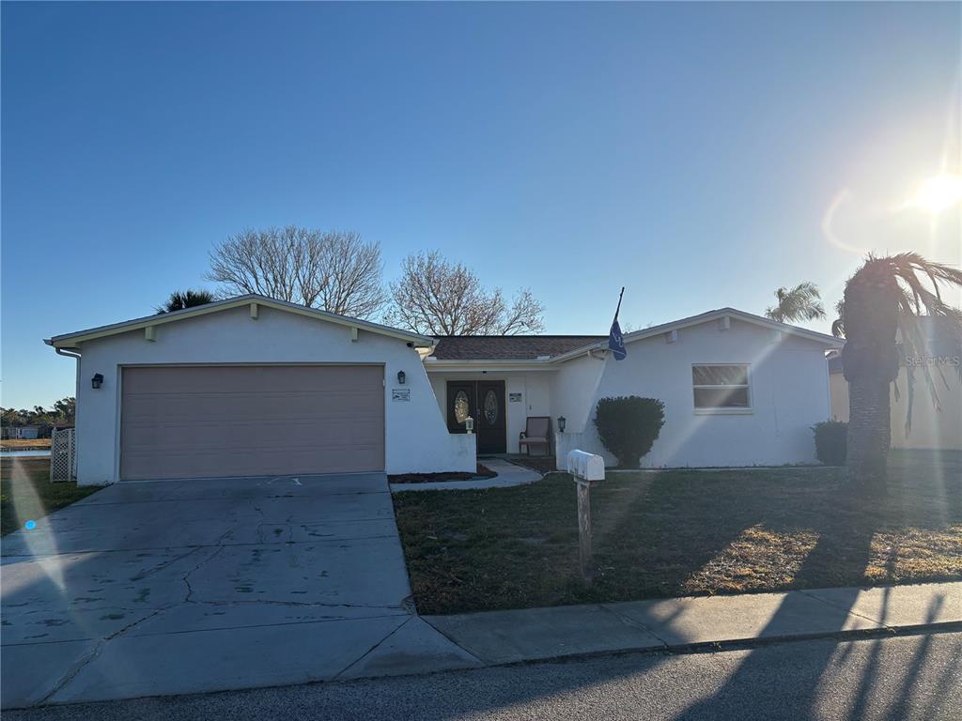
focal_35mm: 26
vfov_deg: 53.1
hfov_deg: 67.3
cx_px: 481
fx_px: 723
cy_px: 360
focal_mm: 5.96
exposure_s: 1/4082
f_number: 1.6
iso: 50
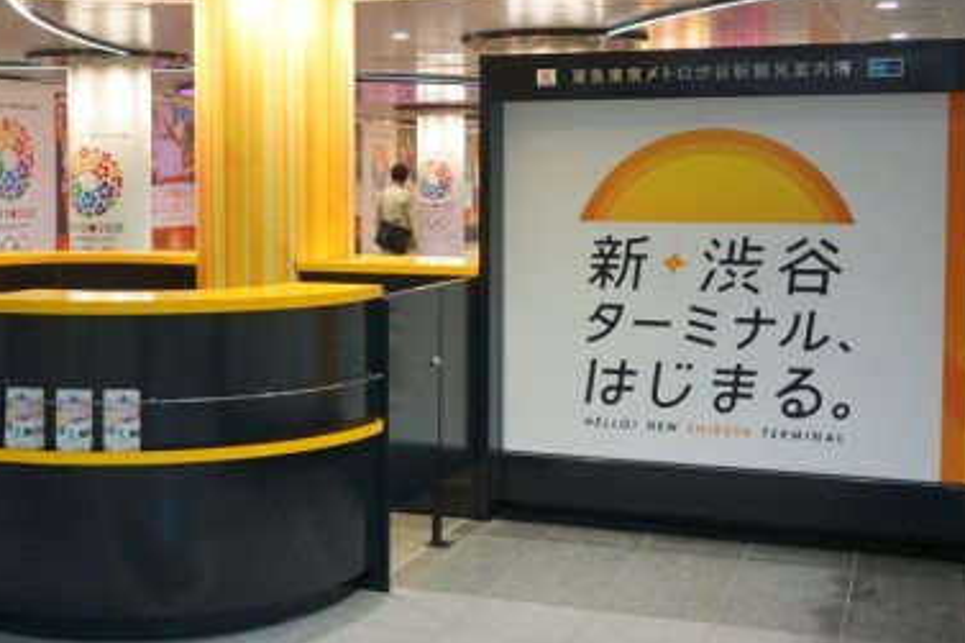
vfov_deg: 27.4
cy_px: 238
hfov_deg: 40.2
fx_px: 1313
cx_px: 389
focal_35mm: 49
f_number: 4
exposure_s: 1/60
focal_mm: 22
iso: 400
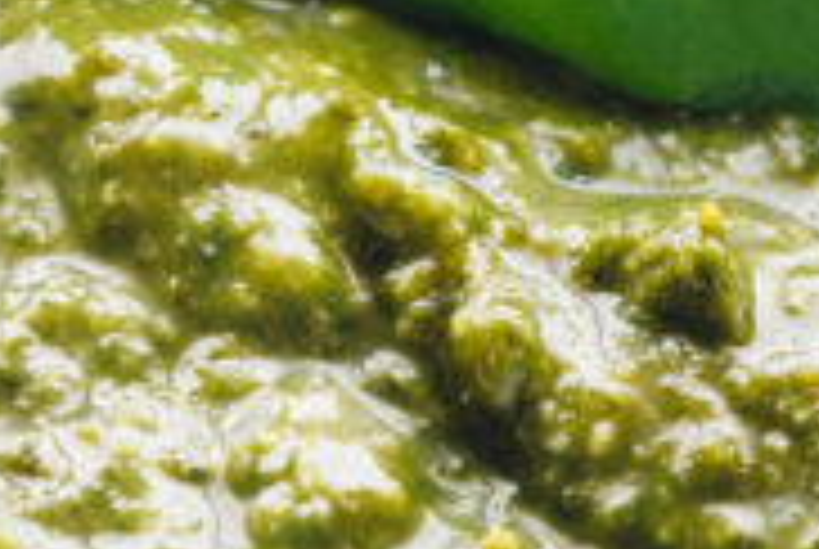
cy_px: 292
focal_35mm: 337
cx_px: 342
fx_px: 7679
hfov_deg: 6.1
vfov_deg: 4.1
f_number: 10
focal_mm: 60
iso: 100
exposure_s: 1/1.25
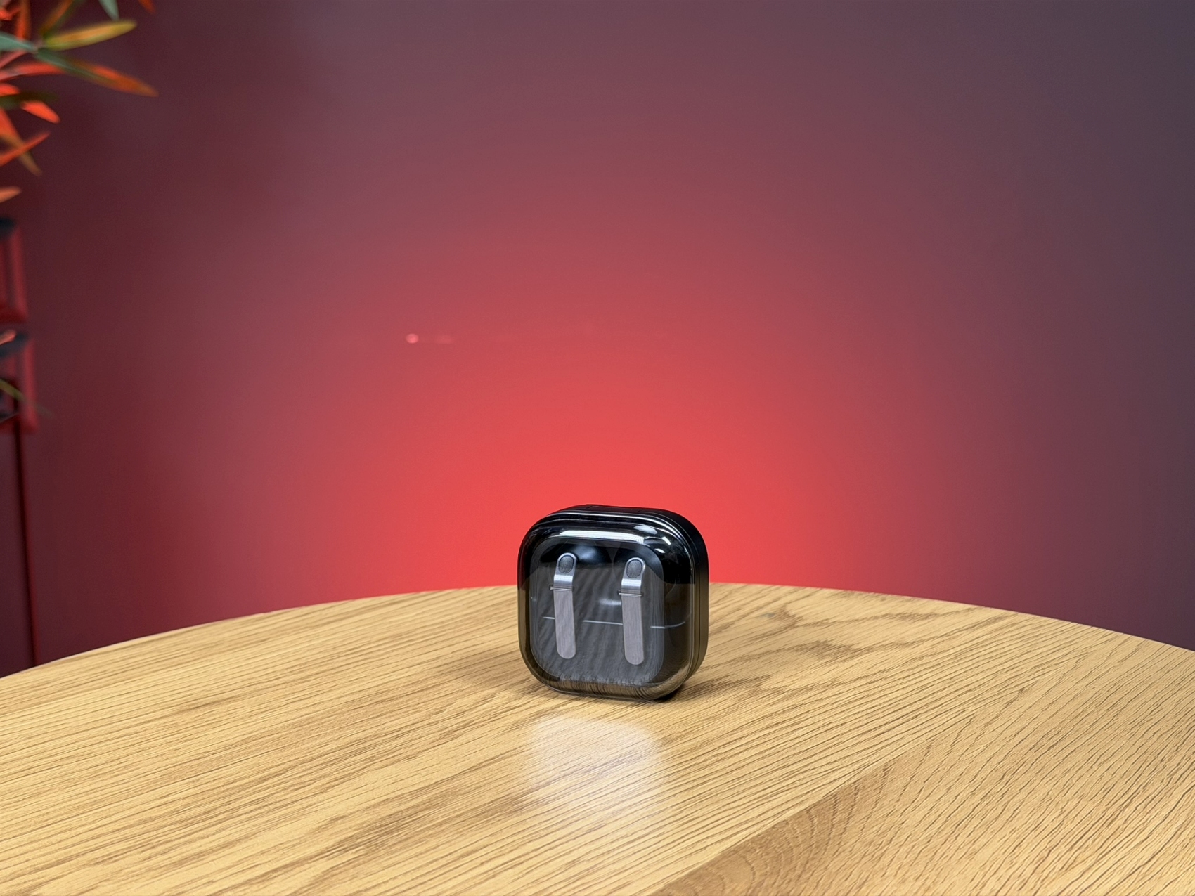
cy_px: 448
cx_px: 598
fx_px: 1657
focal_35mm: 48
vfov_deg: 30.3
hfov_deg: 39.7
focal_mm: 6.76
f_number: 1.78
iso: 125
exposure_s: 1/50
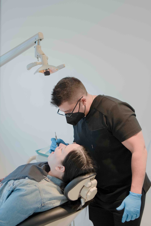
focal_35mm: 52
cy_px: 113
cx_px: 76
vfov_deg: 37.8
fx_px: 330
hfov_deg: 25.8
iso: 320
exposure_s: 1/400
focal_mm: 35
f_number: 1.8
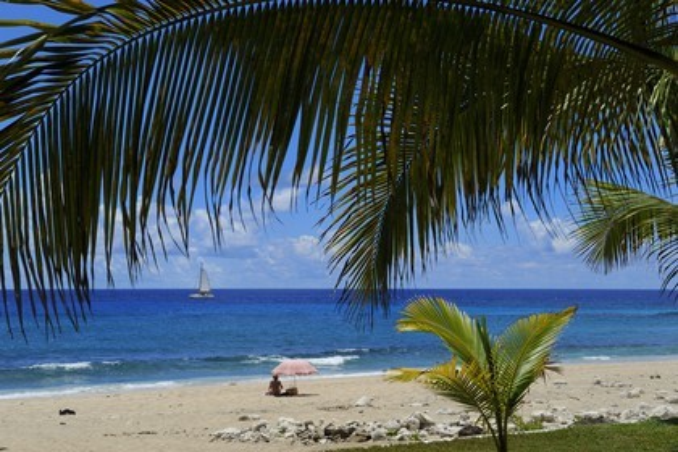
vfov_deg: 22.6
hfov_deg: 33.4
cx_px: 339
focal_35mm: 60
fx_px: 1130
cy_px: 226
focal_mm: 60
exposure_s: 1/160
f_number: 18
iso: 200
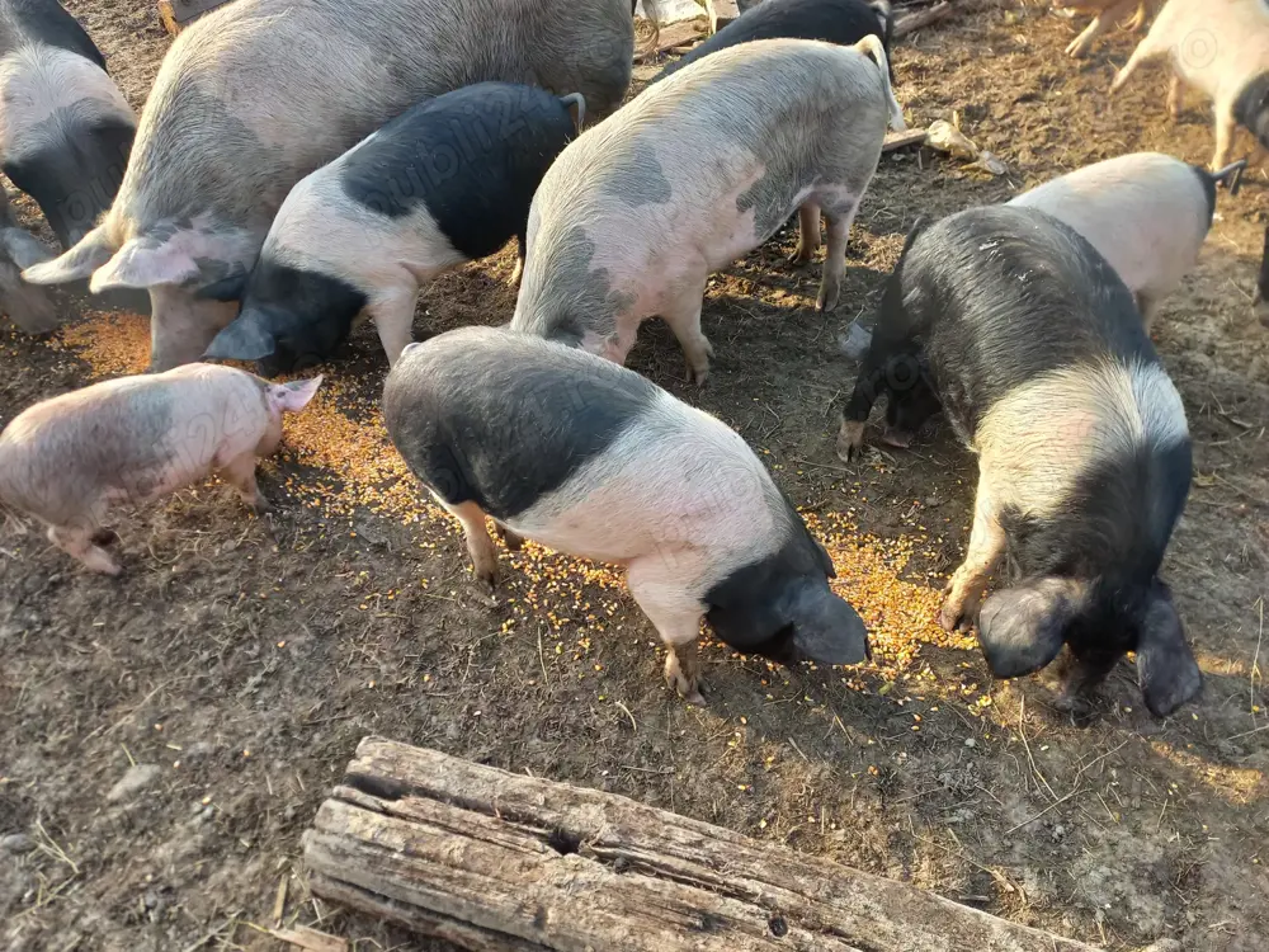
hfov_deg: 69.4
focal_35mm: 25
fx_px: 916
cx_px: 634
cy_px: 476
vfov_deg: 54.9
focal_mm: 4.65
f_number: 1.8
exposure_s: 1/112
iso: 50
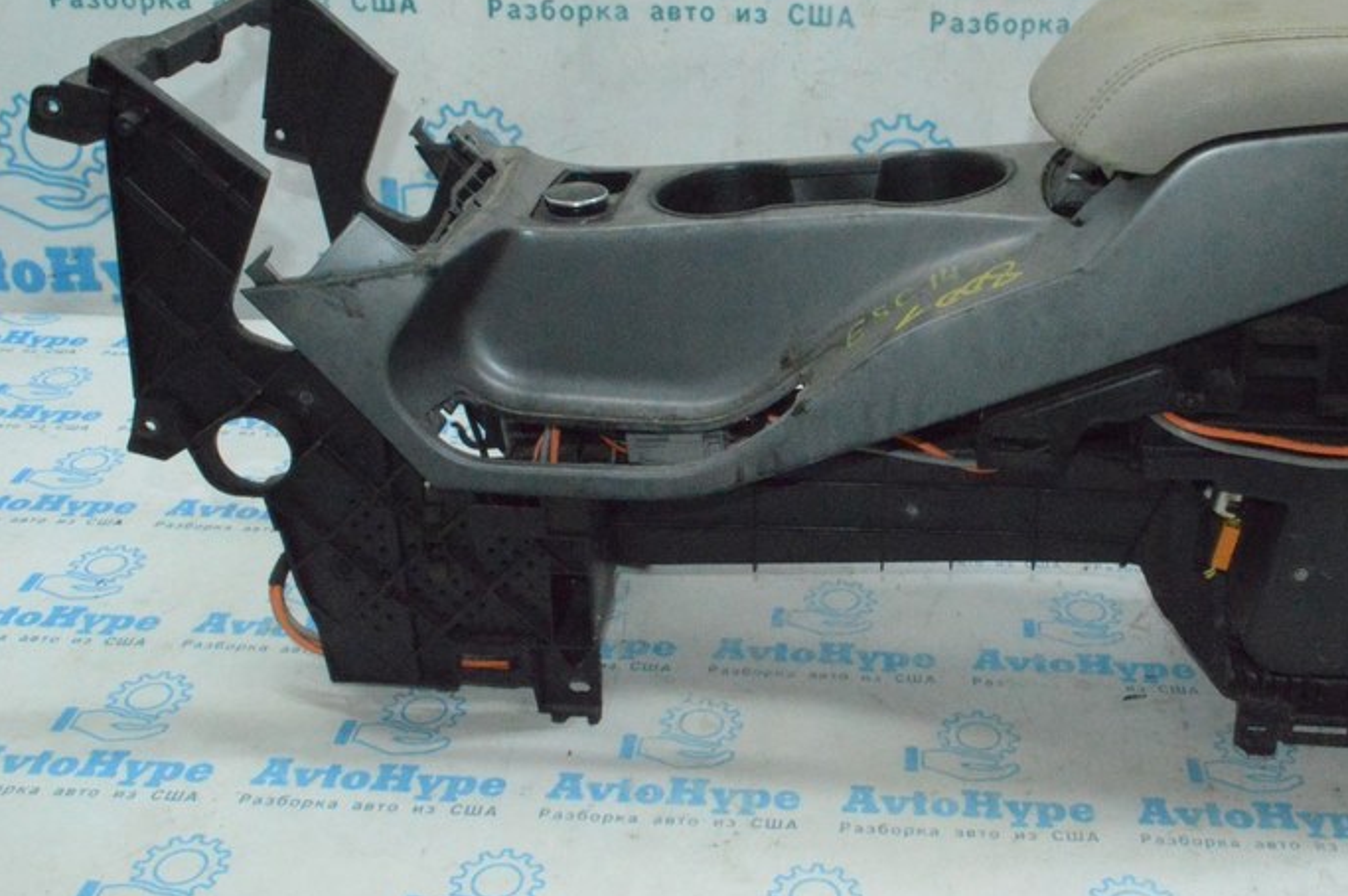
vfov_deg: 29.4
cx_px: 851
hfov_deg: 43.3
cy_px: 252
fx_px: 1683
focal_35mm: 45
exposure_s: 1/80
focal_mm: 20
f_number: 22
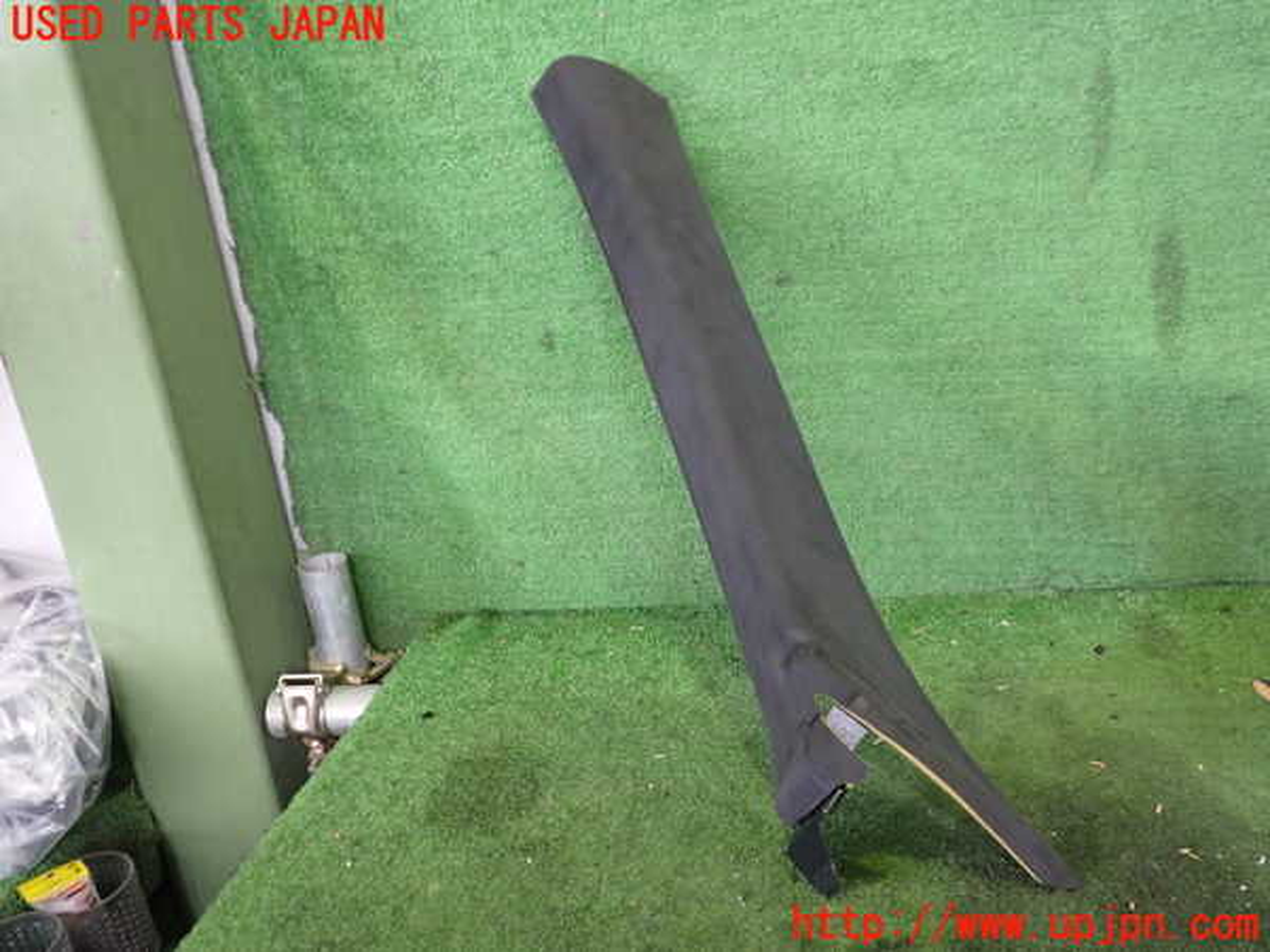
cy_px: 476
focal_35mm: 30
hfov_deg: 60.0
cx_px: 635
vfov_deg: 46.8
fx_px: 1101
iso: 400
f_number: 2.3
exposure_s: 1/30
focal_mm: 5.4
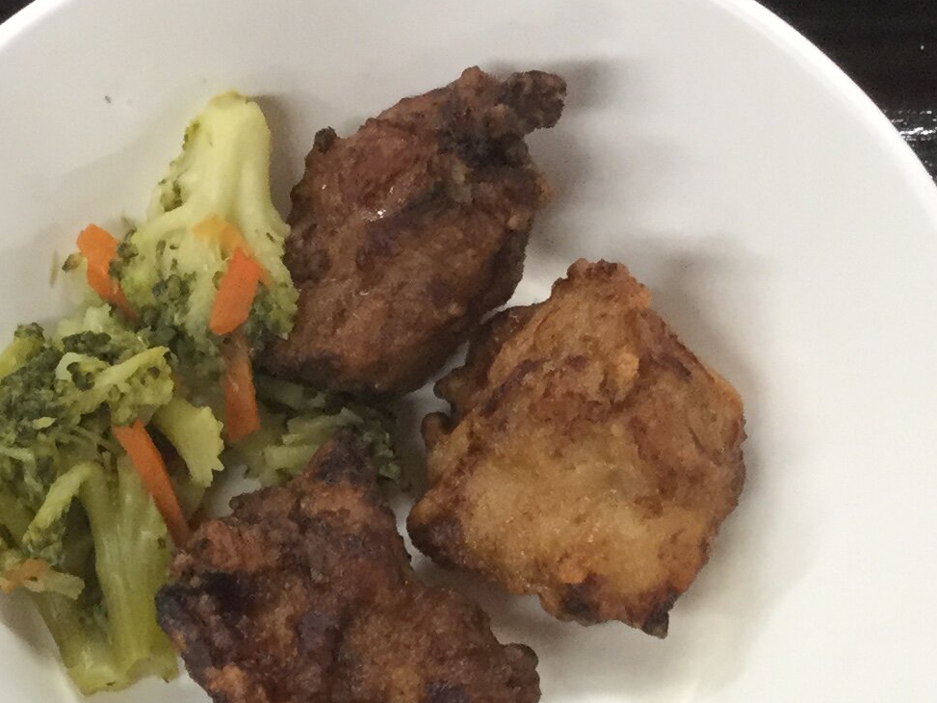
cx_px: 232
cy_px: 1057
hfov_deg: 18.8
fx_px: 2815
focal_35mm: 104
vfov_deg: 13.4
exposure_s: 1/30
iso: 80
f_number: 2.4
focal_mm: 3.3
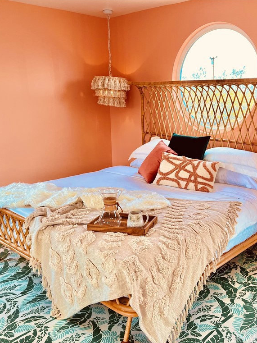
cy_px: 172
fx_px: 346
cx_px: 175
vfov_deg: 52.6
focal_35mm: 35
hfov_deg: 40.1
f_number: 1.6
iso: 40
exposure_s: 1/144
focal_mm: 5.1
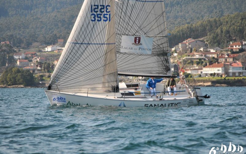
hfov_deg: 8.5
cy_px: 83
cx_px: 123
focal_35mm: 246
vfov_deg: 5.3
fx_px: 1649
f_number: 5.3
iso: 400
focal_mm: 160
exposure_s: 1/1600
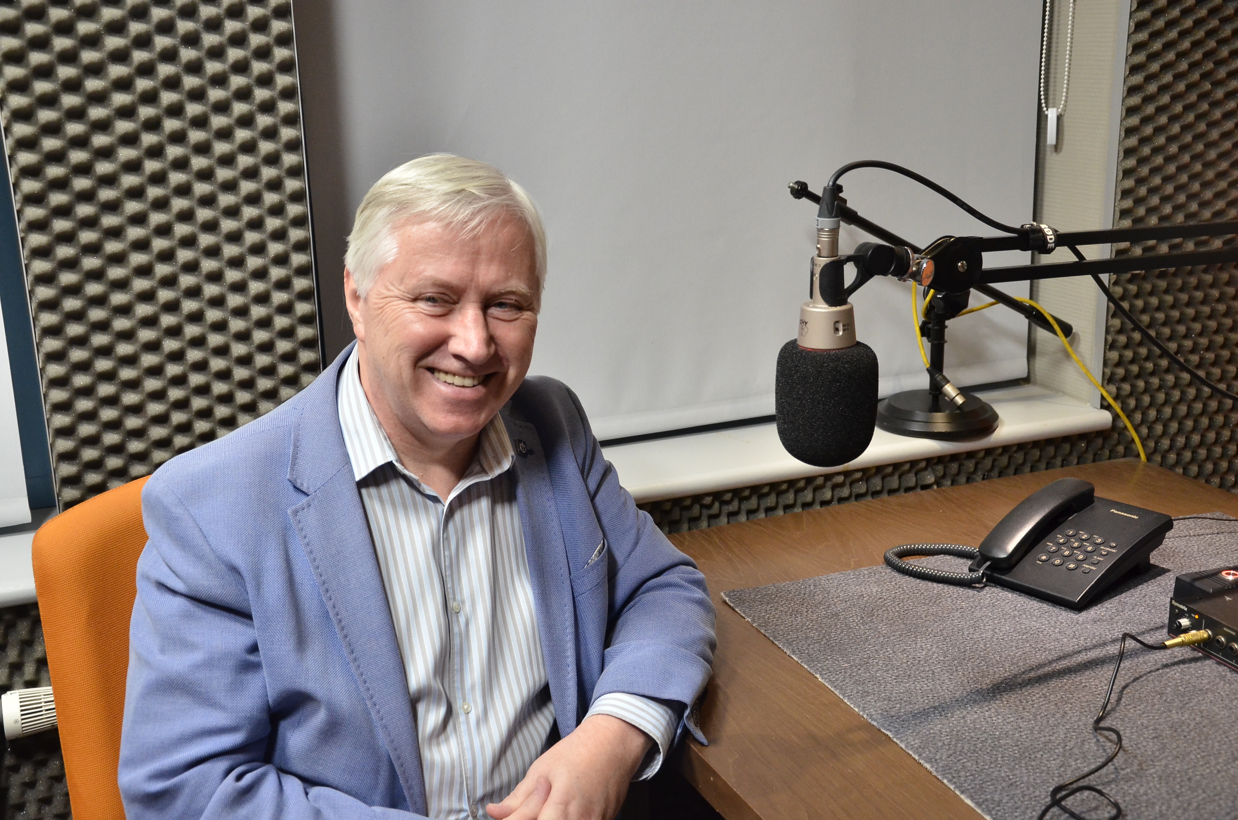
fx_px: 1441
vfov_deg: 31.8
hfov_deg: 46.5
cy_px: 410
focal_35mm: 42
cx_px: 619
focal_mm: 28
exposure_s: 1/60
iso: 1400
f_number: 4.5
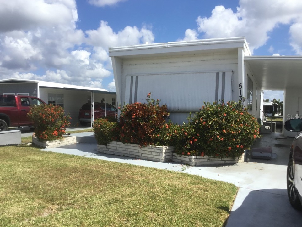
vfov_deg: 42.9
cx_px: 156
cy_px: 116
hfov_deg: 55.4
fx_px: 288
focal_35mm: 33
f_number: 2.4
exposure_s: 1/1314
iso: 25
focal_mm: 3.3
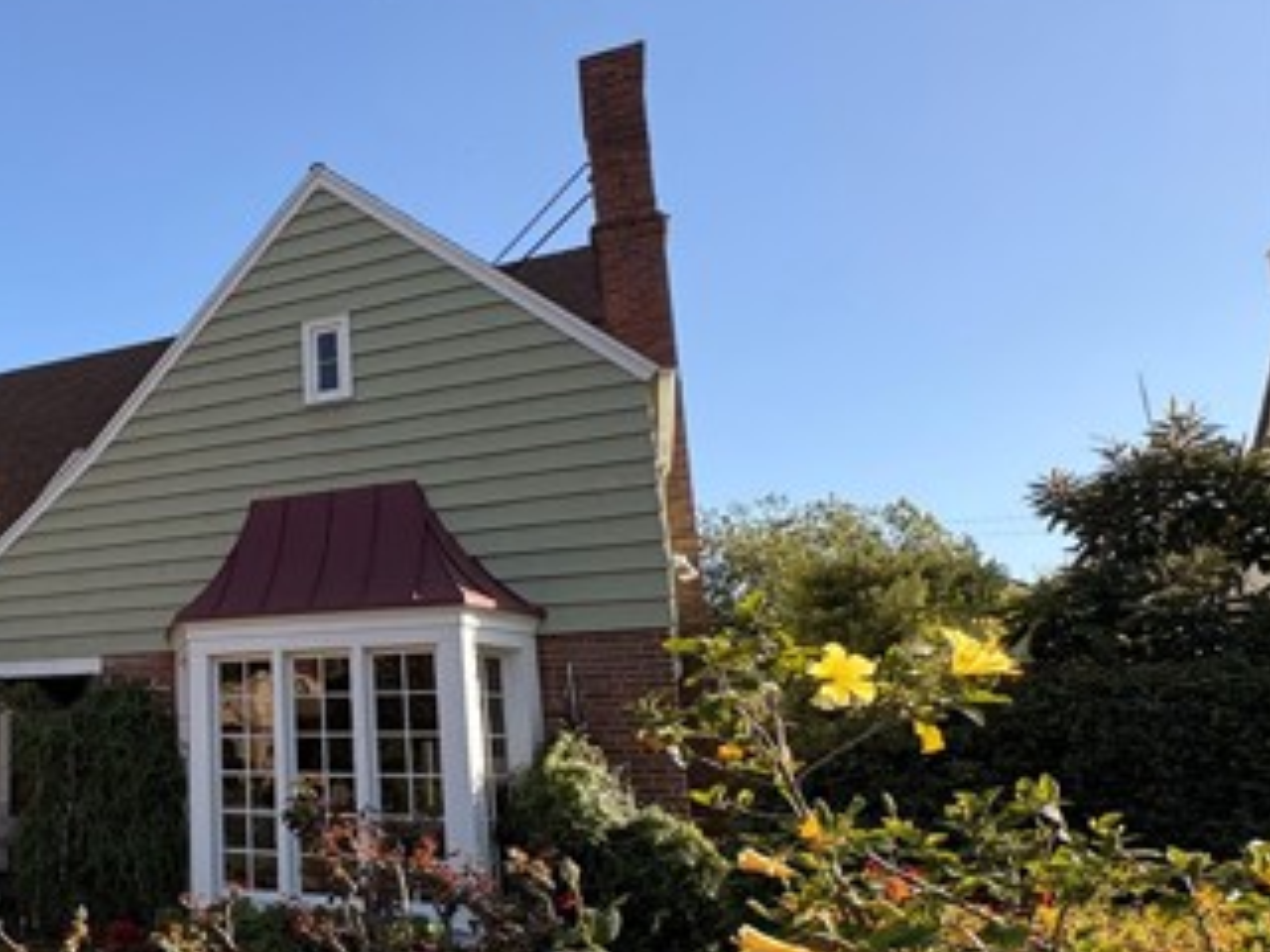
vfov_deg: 49.4
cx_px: 20
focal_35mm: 28
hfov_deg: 51.7
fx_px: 1027
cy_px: 575
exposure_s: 1/501
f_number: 2.2
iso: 40
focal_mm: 2.22
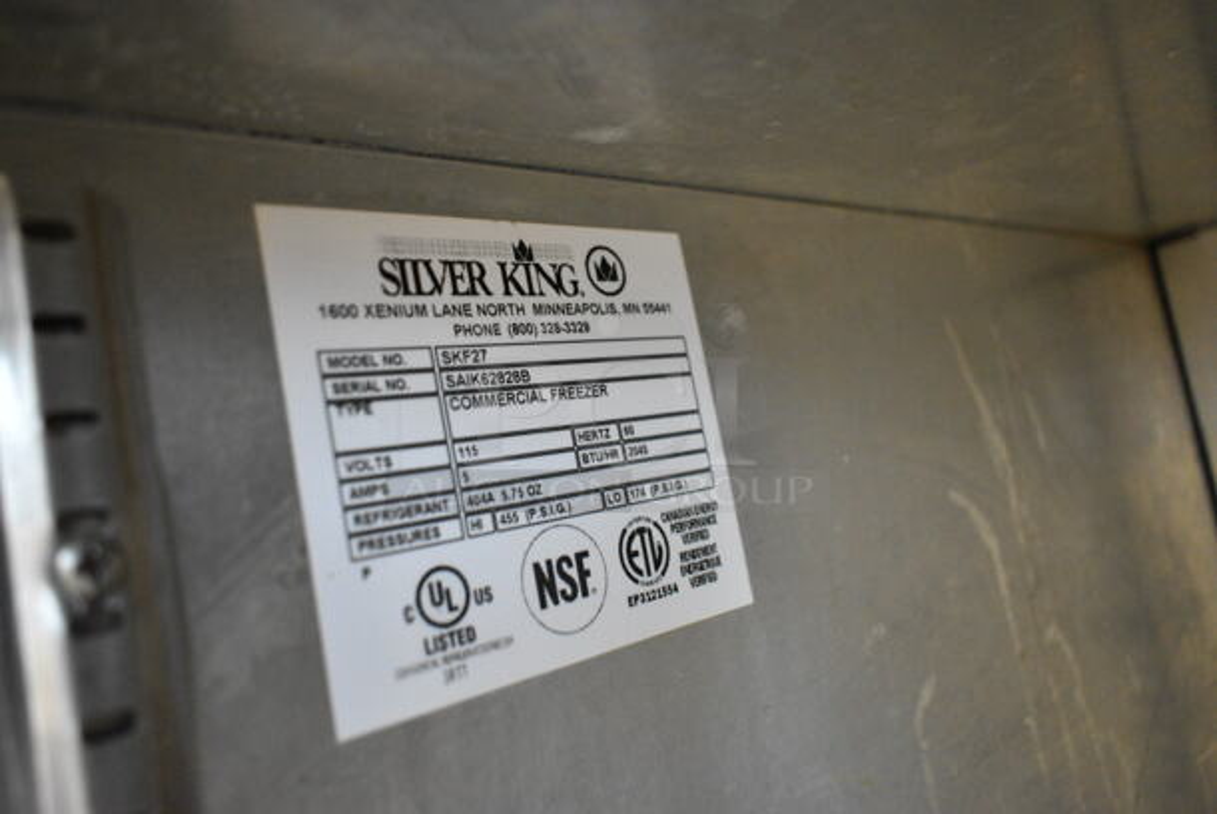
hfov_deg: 67.3
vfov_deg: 48.0
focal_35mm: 27
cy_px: 407
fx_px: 914
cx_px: 608
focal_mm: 18
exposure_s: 1/30
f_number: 3.5
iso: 3200
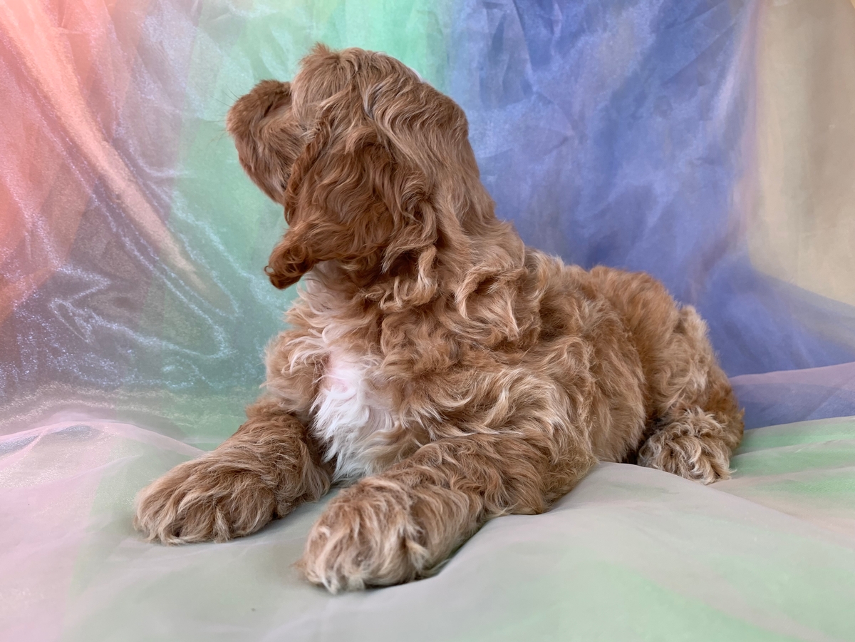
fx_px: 642
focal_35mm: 26
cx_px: 428
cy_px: 321
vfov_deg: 53.1
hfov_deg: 67.3
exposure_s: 1/120
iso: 64
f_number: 1.8
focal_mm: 4.25
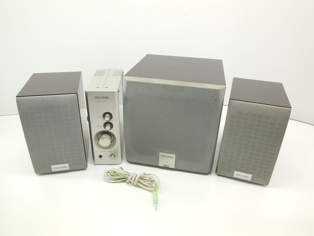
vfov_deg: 54.9
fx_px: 227
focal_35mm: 25
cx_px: 157
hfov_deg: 69.4
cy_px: 118
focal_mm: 4.5
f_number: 3.1
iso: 125
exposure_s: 1/125
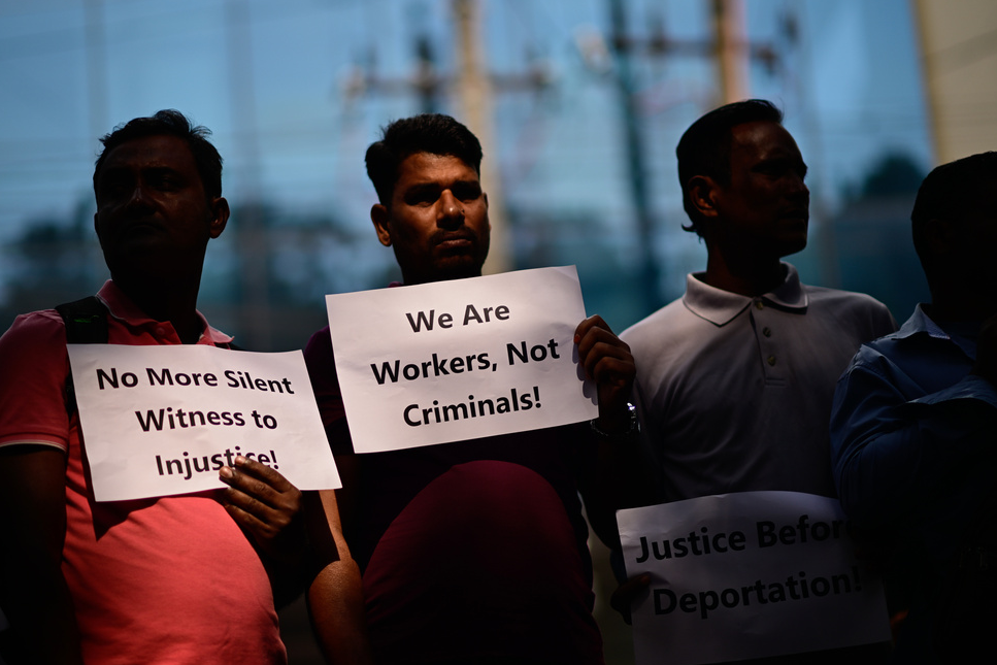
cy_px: 338
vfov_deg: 15.2
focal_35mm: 90
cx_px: 483
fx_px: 2493
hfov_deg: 22.6
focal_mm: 85
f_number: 1.4
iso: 100
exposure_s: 1/6400
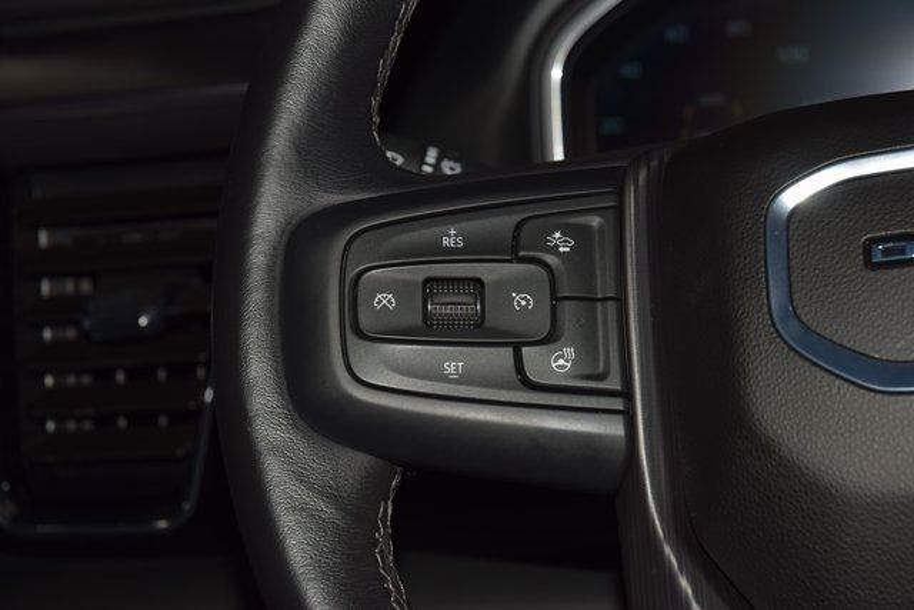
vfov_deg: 13.0
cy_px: 305
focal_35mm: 105
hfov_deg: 19.5
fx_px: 2666
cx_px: 457
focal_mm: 70
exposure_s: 1/125
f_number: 8
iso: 100
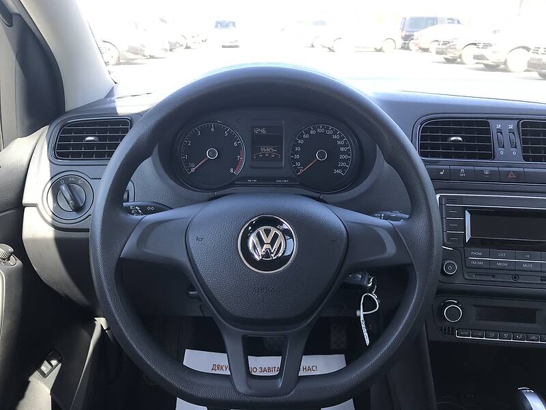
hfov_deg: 63.4
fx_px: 442
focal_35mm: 28
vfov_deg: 49.7
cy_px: 205
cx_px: 273
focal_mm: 4
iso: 20
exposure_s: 1/100
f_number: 1.8
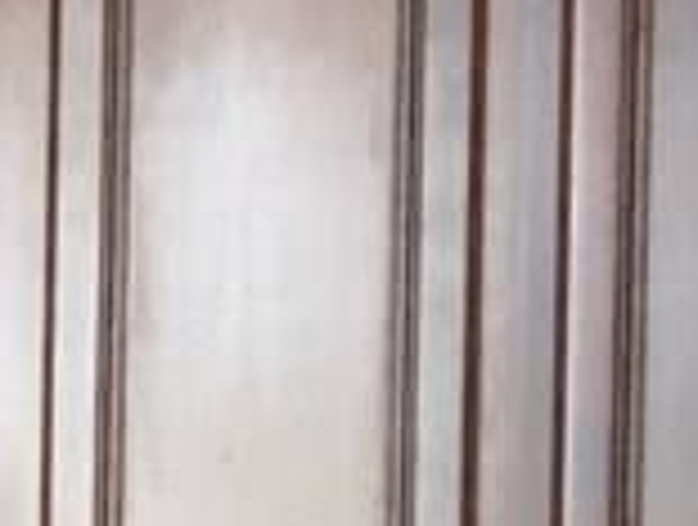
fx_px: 3860
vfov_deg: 7.8
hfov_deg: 8.3
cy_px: 427
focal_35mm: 191
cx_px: -1585
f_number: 2.2
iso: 64
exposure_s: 1/15
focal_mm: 4.15
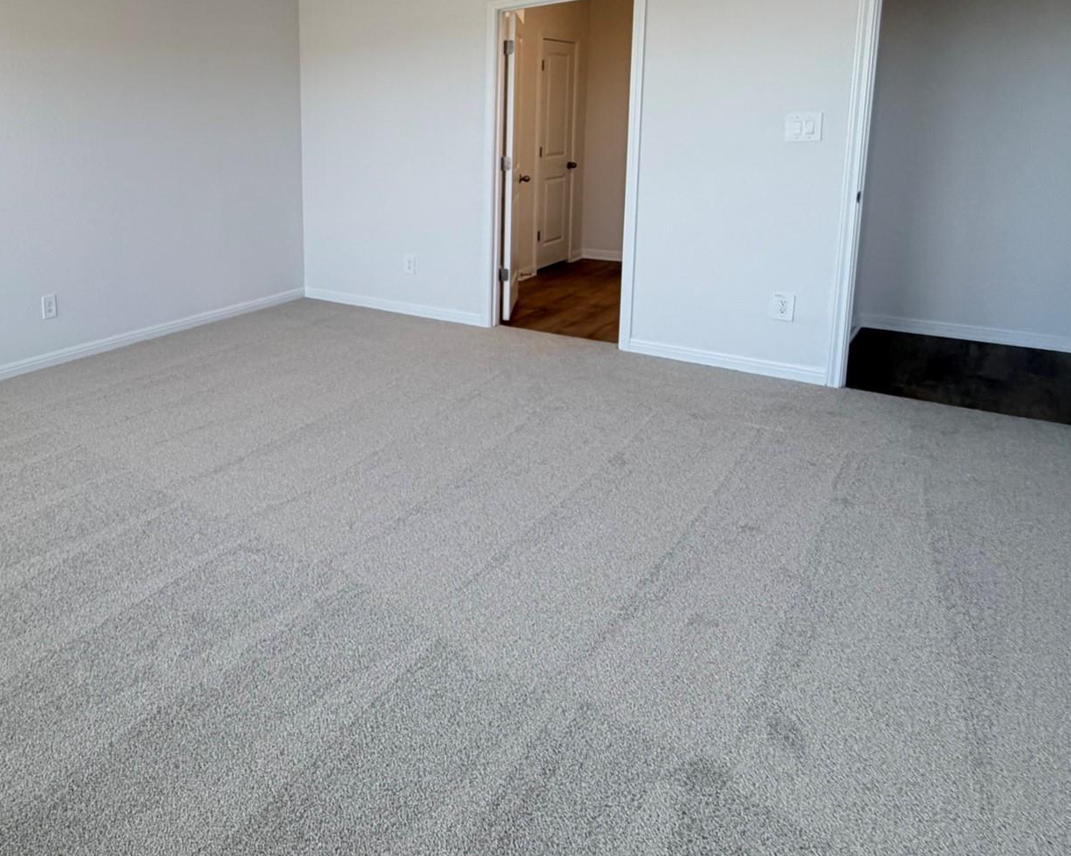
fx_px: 729
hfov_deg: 64.6
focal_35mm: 23
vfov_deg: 58.4
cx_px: 180
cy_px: 240
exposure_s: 1/120
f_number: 2.2
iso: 200
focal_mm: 2.22
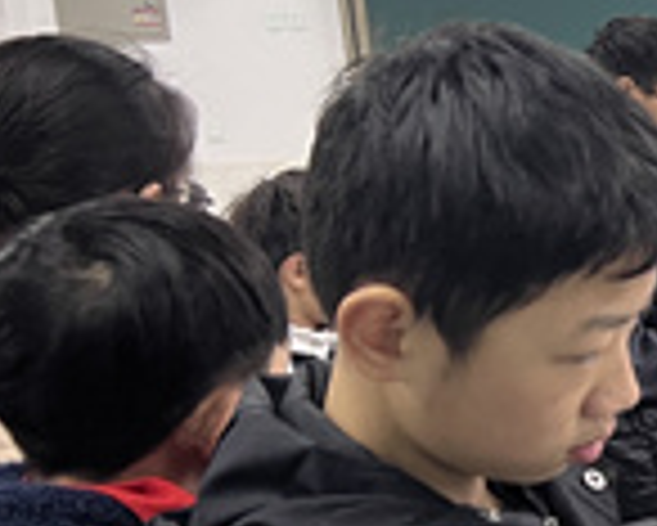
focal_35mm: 104
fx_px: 2024
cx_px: 1220
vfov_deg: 14.7
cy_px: 459
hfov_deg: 15.5
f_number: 1.5
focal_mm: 5.7
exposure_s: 1/50
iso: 160
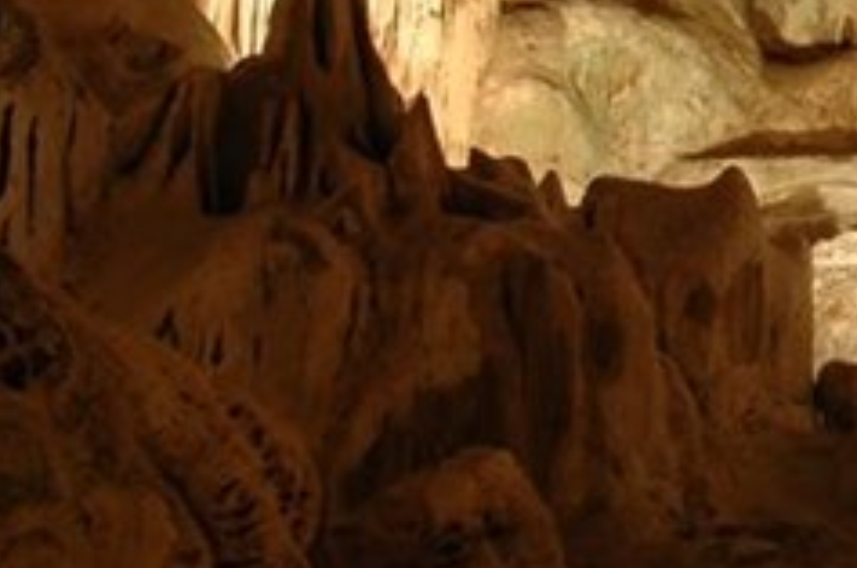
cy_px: -476
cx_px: 1464
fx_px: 4161
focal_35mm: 175
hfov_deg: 11.1
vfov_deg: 7.6
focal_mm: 27
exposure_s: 2.5
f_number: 14
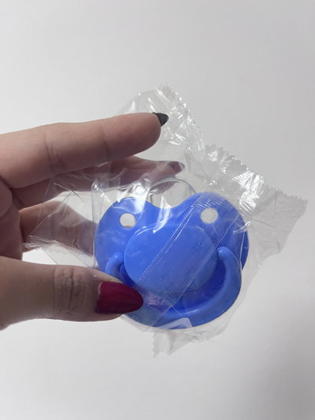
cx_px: 158
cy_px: 210
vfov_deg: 67.3
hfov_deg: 53.1
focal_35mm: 26
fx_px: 315
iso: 640
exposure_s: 1/25
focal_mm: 5.1
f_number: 1.6
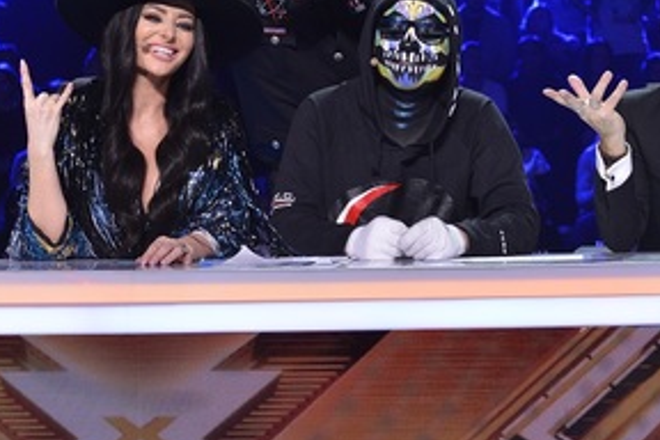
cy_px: 64
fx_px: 1815
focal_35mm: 99
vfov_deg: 13.7
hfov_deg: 20.6
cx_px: 364
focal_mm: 50
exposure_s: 1/200
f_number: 5.6
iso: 2000
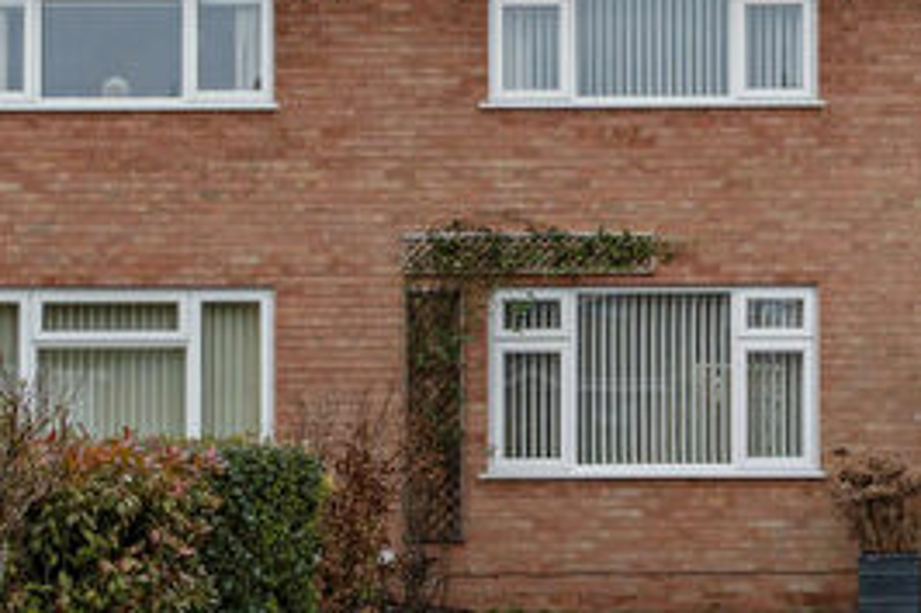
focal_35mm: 87
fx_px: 2224
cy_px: 341
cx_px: 990
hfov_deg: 22.2
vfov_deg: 15.7
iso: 400
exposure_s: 1/100
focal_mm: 22
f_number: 8
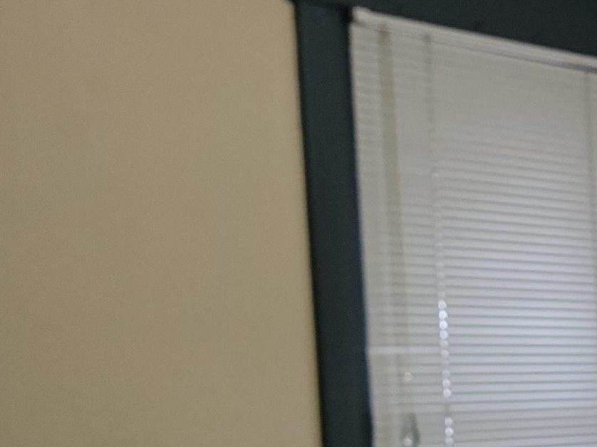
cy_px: 468
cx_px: 1066
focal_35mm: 88
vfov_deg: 16.4
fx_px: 1517
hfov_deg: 17.9
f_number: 1.8
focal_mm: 6.7
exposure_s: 1/41.2
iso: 80
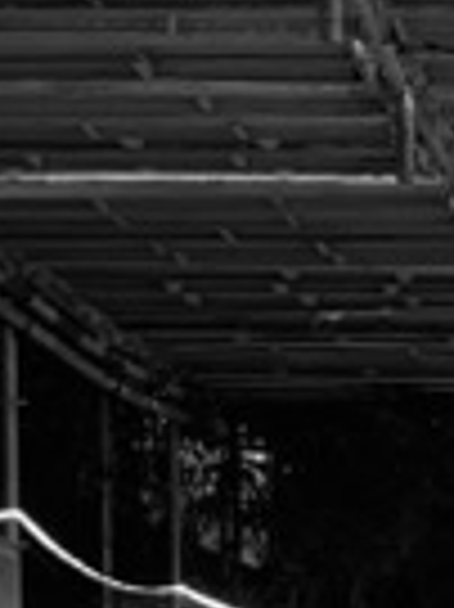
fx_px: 3450
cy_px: 941
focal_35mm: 197
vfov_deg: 9.7
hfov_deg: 7.4
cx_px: 755
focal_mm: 5.1
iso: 50
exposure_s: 1/122
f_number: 1.6
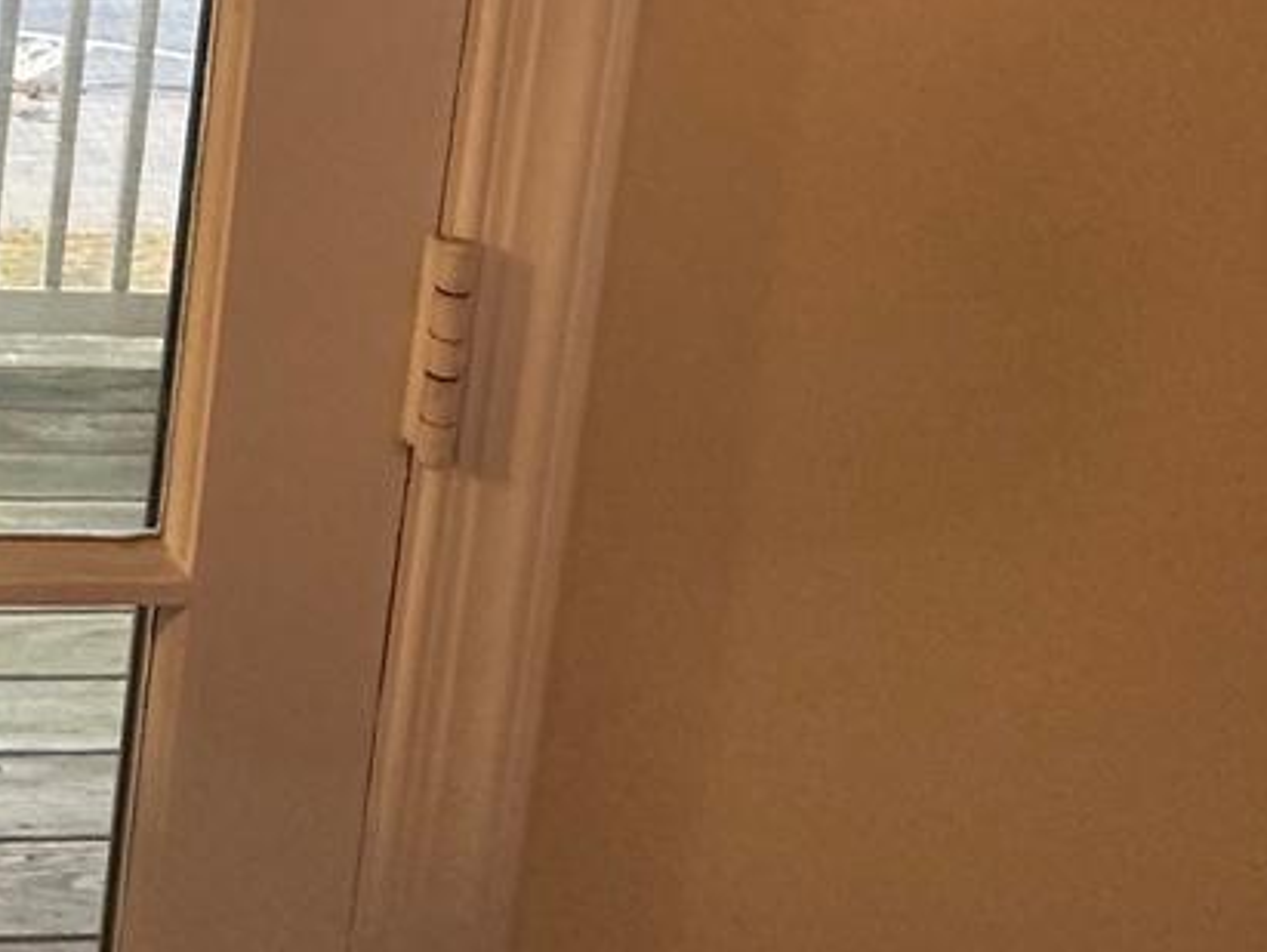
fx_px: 1795
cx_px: -284
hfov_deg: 31.8
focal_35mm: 49
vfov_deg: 26.0
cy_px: -240
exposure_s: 1/59
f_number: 2.2
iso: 320
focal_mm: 2.22
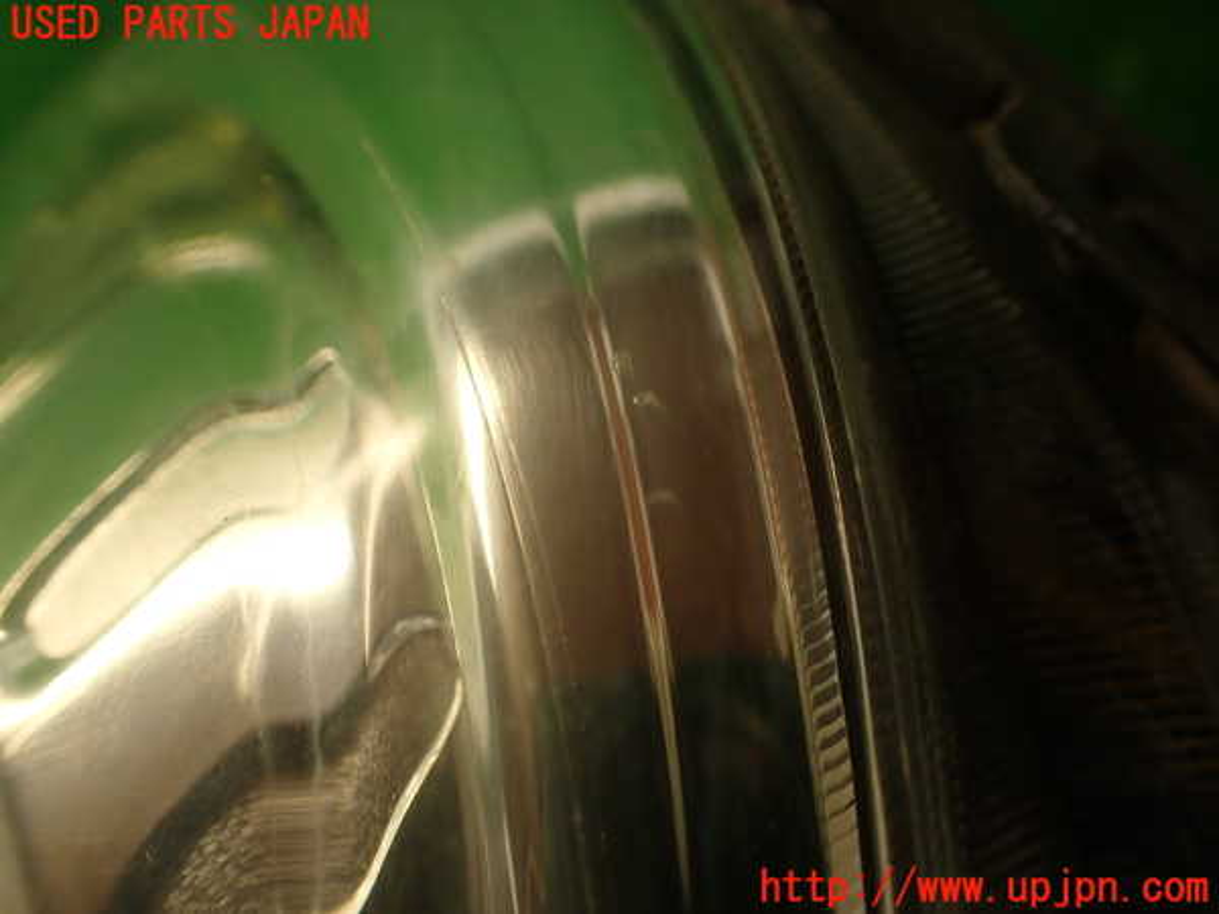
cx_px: 610
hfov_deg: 56.8
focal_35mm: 32
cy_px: 457
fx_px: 1127
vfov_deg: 44.2
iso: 100
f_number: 2.4
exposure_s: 1/80
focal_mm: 5.79
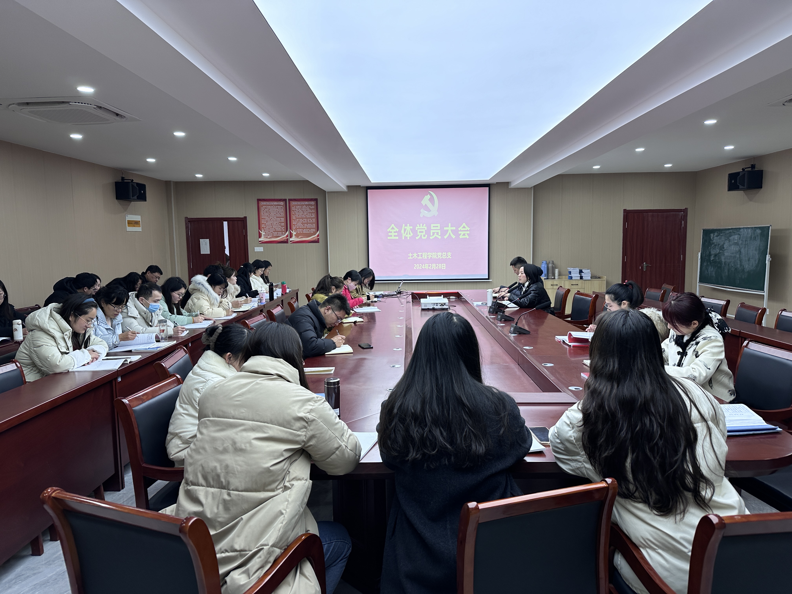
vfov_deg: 56.8
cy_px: 297
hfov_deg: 71.6
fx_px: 549
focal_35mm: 24
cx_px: 396
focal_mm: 6.86
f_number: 1.78
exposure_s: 1/156
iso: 64
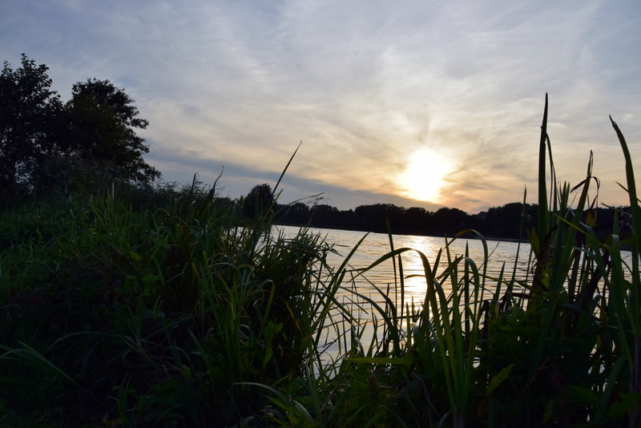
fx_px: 481
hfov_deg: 67.4
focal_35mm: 27
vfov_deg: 48.0
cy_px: 214
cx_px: 320
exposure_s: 1/500
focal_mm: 18
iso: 320
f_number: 11
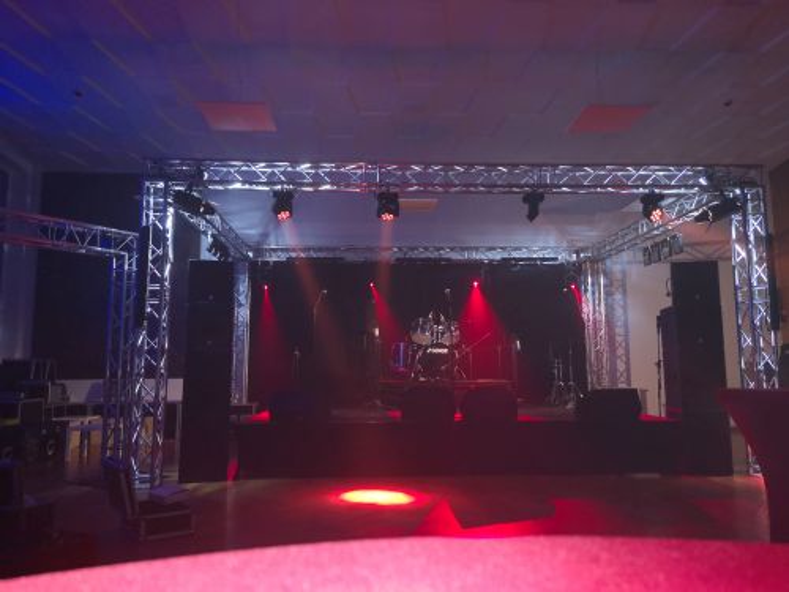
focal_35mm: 27
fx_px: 615
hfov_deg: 65.3
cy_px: 296
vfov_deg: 51.4
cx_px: 394
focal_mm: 3.95
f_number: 1.8
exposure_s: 1/33.3
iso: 200
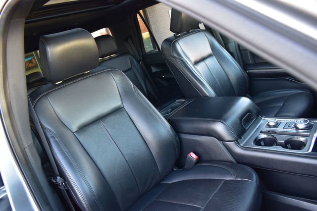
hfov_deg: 67.4
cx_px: 158
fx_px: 238
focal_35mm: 27
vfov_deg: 47.9
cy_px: 106
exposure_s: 1/15
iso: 400
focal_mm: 18
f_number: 6.3
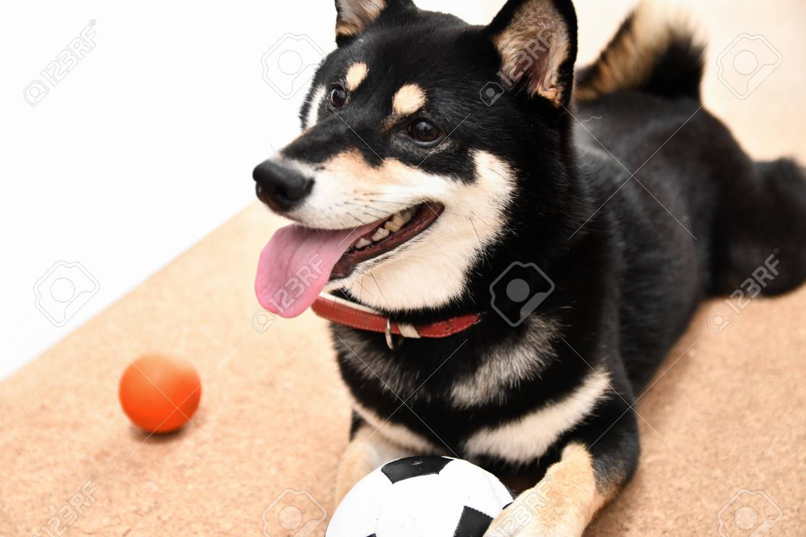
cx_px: 403
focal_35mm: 54
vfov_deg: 25.0
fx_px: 1209
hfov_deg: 36.9
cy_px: 268
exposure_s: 1/250
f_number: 2.8
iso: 3200
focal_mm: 36
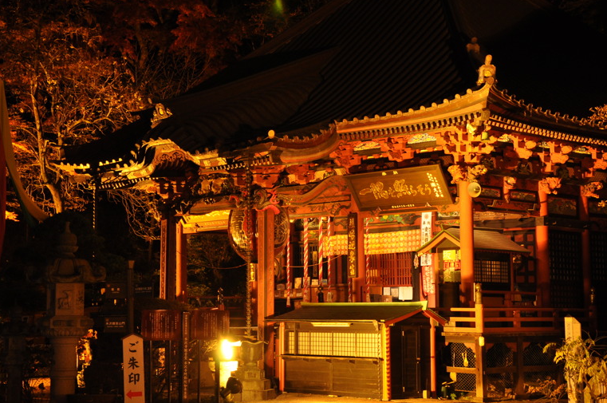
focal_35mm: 71
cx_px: 251
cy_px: 180
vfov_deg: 19.2
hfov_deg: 28.6
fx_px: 1190
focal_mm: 35
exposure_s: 2
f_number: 8
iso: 400
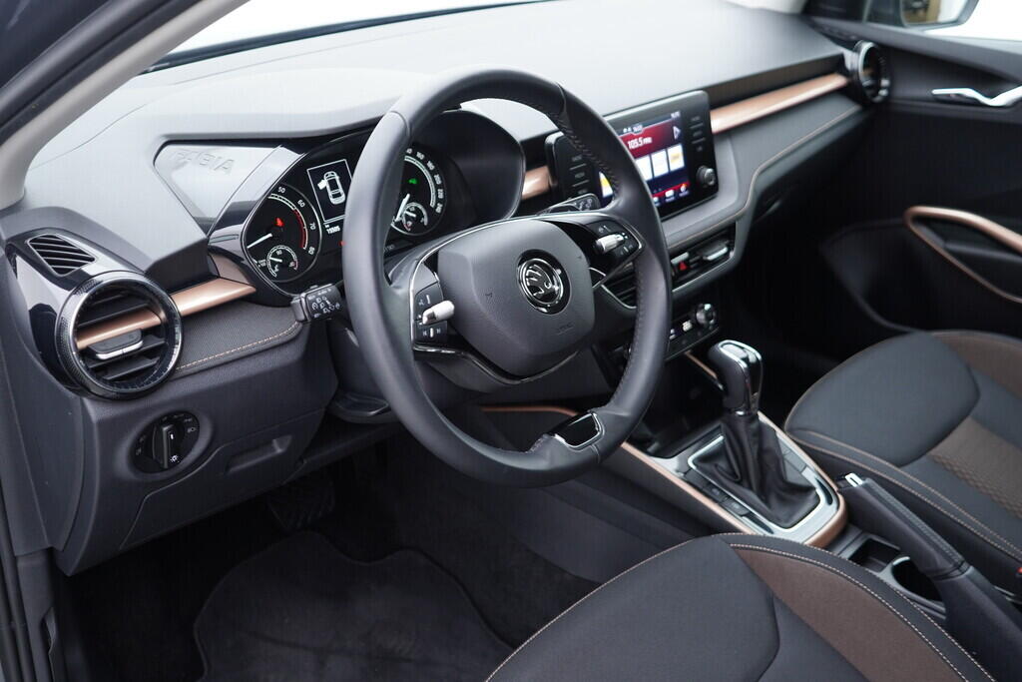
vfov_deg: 36.9
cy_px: 341
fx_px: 1022
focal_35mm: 36
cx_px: 511
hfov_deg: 53.1
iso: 250
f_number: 2.8
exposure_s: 1/40
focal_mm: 24
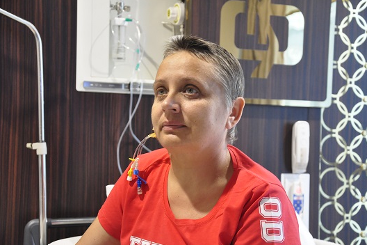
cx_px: 182
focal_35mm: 69
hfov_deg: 29.4
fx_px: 698
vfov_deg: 19.9
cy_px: 122
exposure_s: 1/13
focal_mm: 45
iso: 2000
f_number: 6.3
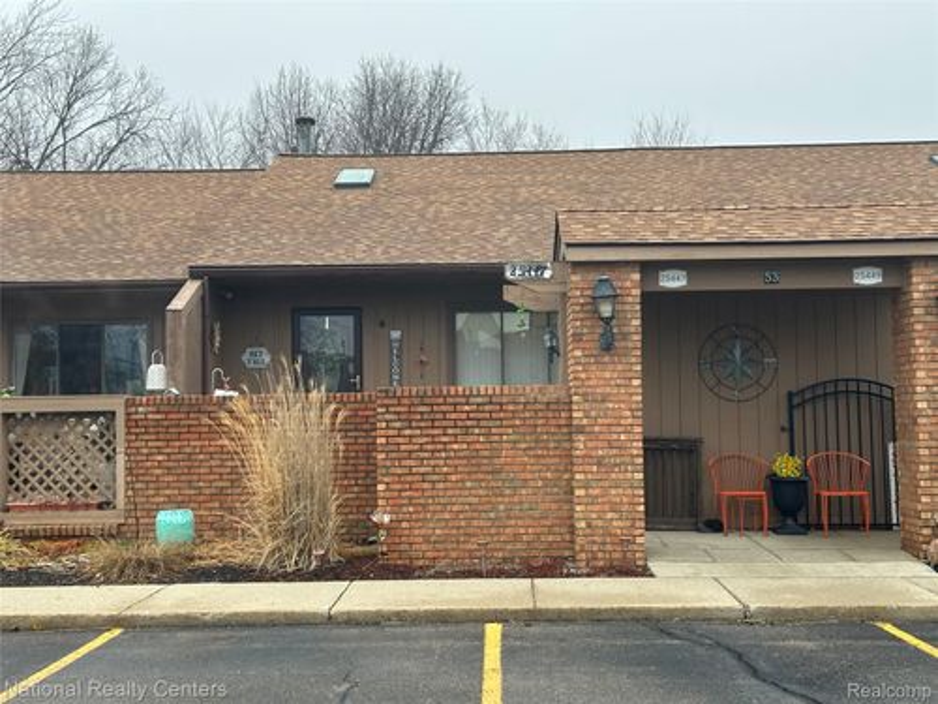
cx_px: 469
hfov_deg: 39.7
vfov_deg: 30.3
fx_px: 1301
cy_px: 352
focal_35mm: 48
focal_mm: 6.86
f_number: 1.78
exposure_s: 1/699
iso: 64
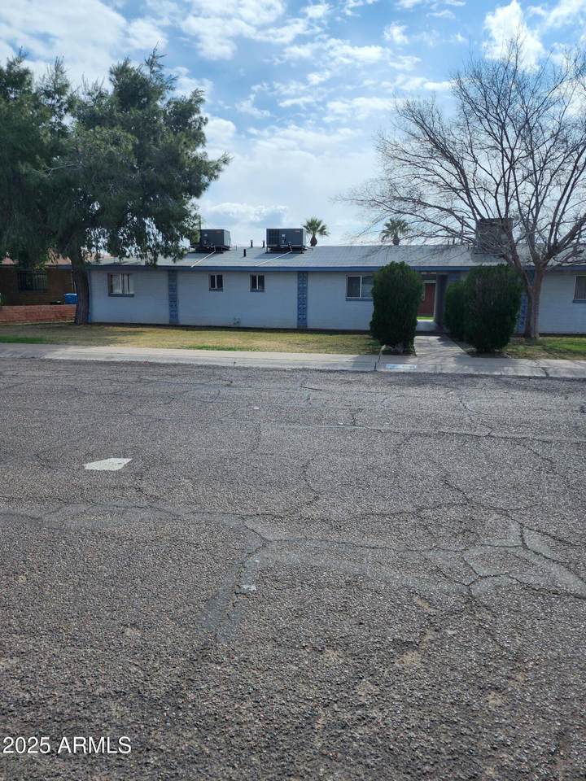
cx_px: 293
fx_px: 519
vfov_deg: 73.9
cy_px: 390
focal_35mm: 23
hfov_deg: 58.9
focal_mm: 6.4
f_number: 1.8
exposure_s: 1/1809
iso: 12
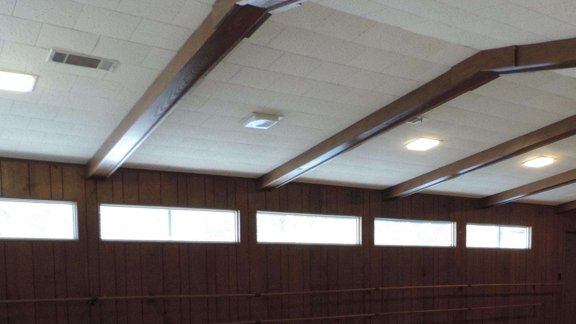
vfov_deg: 28.1
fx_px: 611
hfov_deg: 49.6
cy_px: 317
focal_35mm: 40
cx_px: 386
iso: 400
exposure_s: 1/30
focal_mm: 4.3
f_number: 3
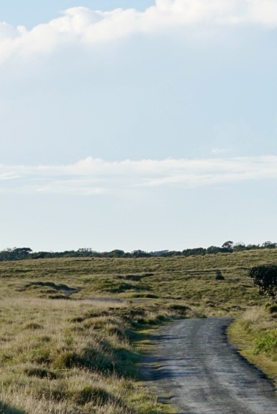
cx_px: 165
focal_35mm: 251
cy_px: 306
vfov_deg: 8.2
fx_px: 2891
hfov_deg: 5.5
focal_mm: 70
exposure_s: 1/1250
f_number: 5.6
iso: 400
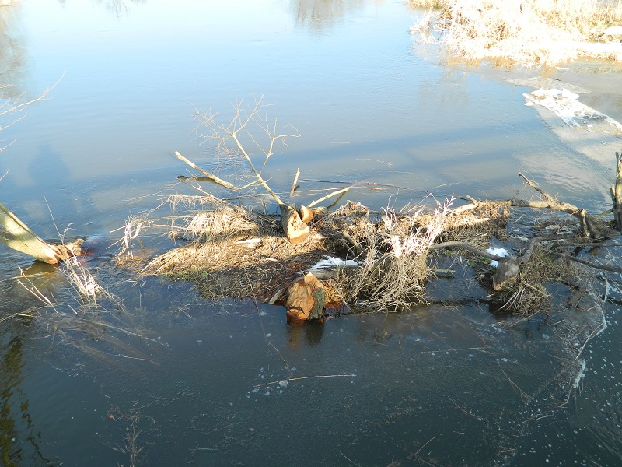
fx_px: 557
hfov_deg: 58.4
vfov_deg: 45.4
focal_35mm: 31
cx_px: 311
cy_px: 234
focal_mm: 5.6
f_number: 3.2
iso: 80
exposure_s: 1/125
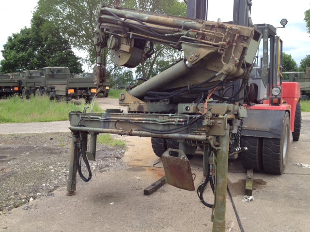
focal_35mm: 35
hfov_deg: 52.6
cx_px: 155
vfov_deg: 40.7
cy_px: 116
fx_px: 313
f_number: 2.4
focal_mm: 4.28
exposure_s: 1/378
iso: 64
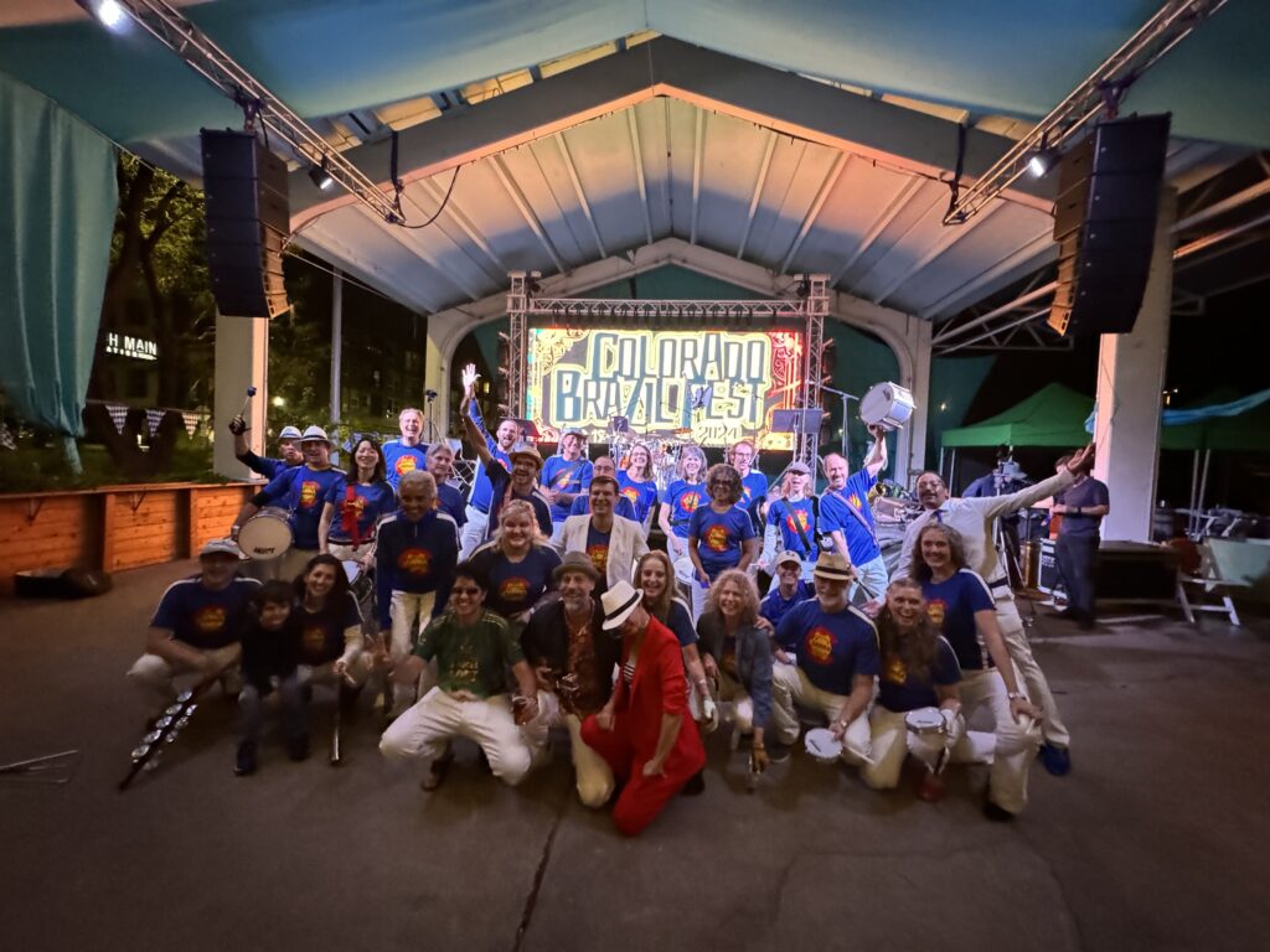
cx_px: 635
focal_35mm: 14
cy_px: 476
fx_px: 514
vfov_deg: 85.7
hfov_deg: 102.1
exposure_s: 1/40
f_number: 2.2
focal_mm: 2.22
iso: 1600
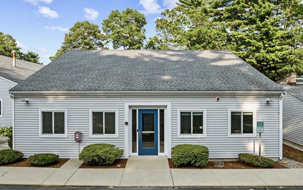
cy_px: 104
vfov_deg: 47.5
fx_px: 215
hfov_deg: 70.4
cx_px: 152
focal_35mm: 26
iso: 160
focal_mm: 12.29
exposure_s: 1/1250
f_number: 2.8
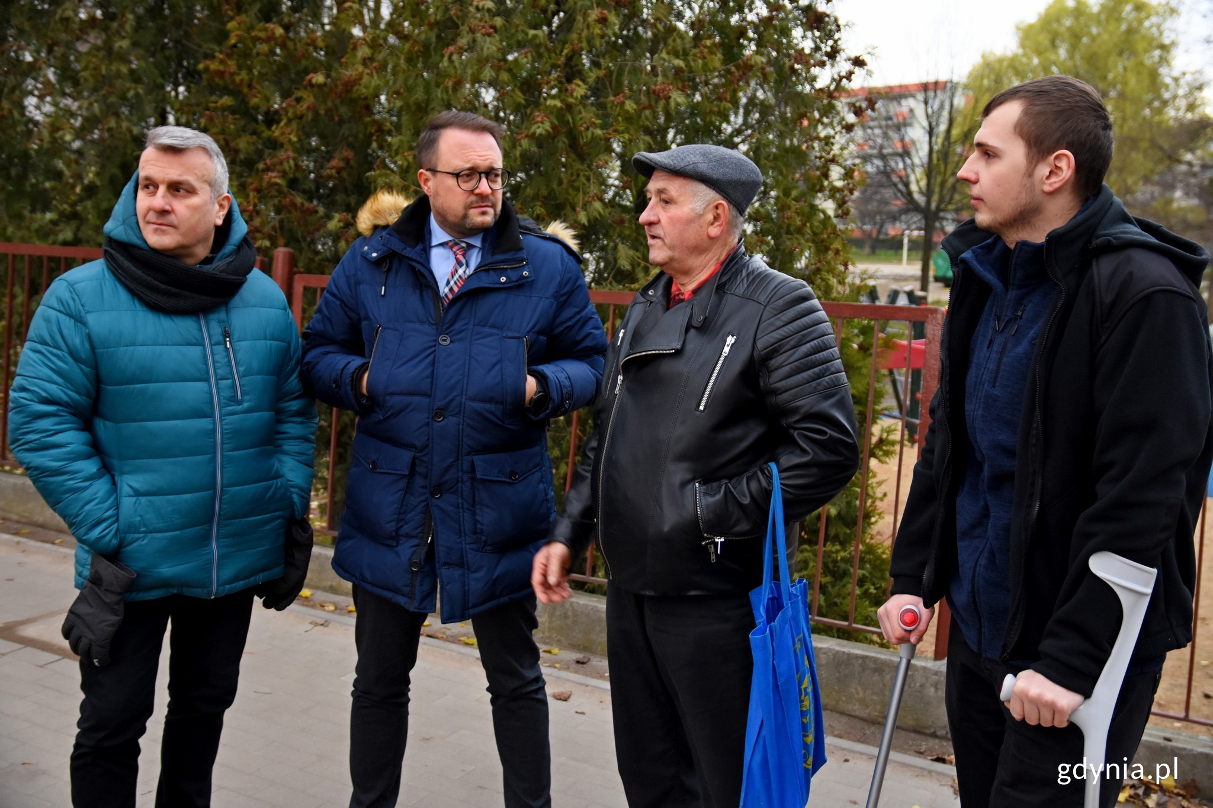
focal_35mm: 39
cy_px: 404
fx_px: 1314
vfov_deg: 34.2
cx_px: 606
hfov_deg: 49.6
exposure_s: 1/125
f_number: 3.2
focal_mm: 26
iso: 800
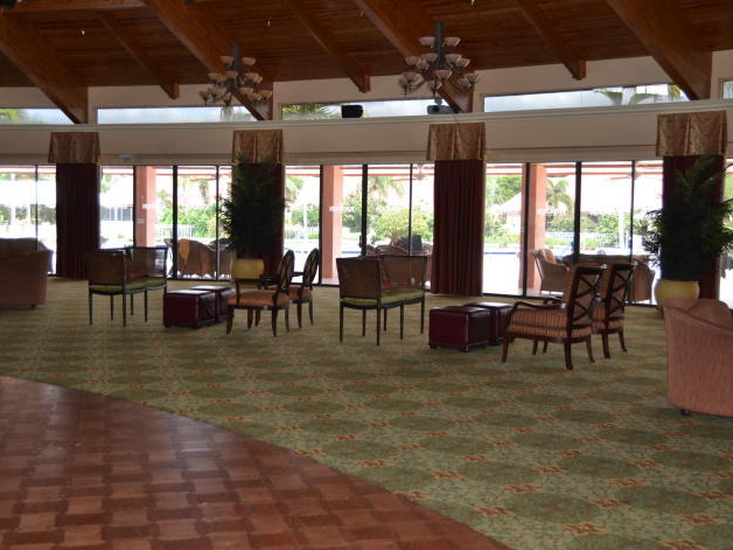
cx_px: 328
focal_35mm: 43
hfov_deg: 43.8
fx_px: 911
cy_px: 271
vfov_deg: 33.6
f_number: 4
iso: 400
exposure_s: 1/125
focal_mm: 26
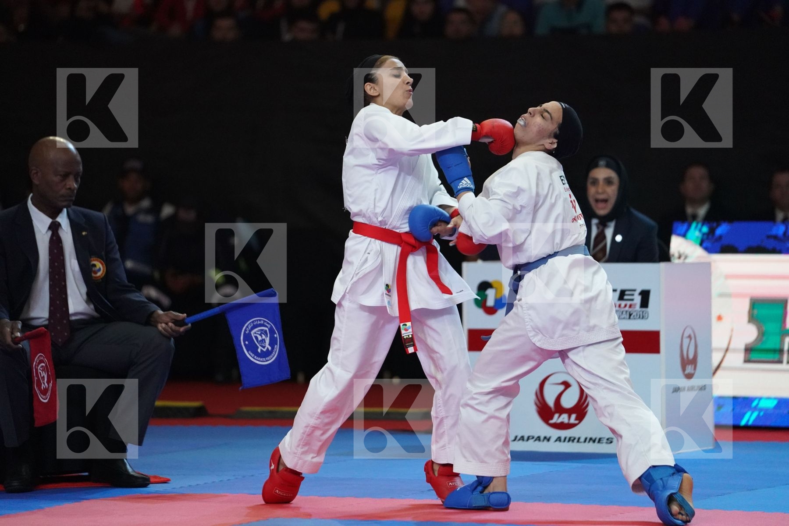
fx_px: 4383
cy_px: 263
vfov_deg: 6.9
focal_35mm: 200
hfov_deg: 10.3
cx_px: 394
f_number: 2.8
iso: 6400
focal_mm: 200
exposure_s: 1/1000
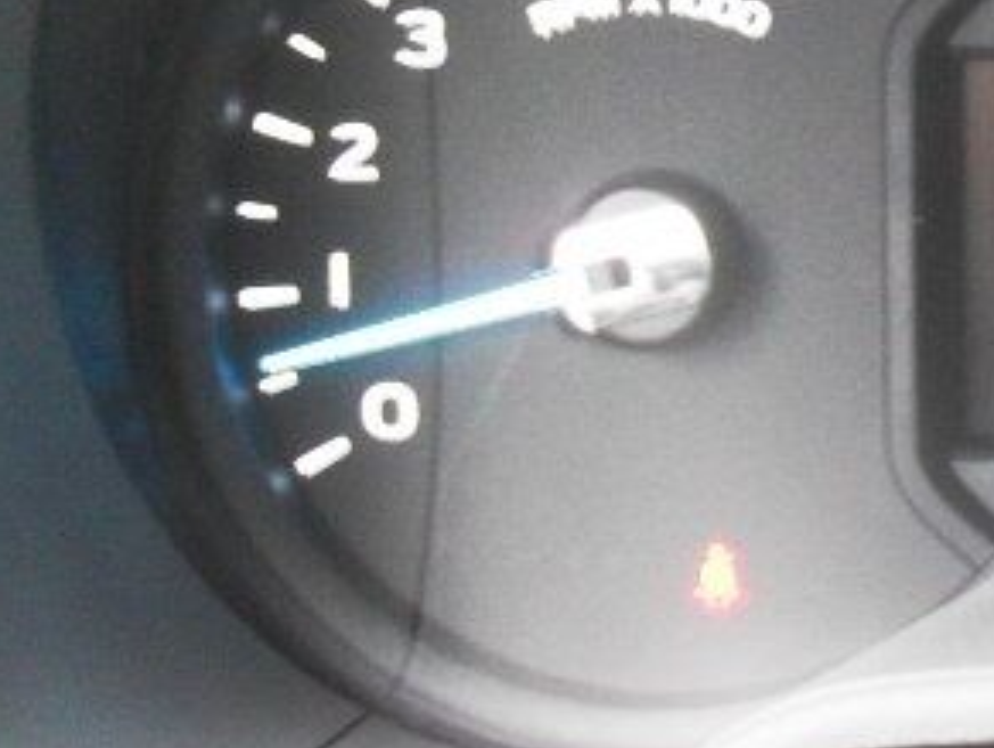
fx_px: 3536
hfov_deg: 14.4
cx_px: 1677
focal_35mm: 123
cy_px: 17
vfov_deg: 12.0
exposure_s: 1/10
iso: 200
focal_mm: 6.3
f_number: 3.2
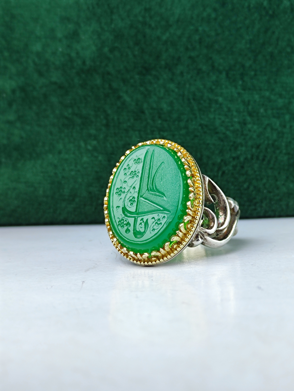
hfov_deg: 19.7
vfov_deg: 26.0
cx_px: 147
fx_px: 849
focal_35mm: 75
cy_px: 196
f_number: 1.89
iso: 50
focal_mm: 5.43
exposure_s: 1/1280
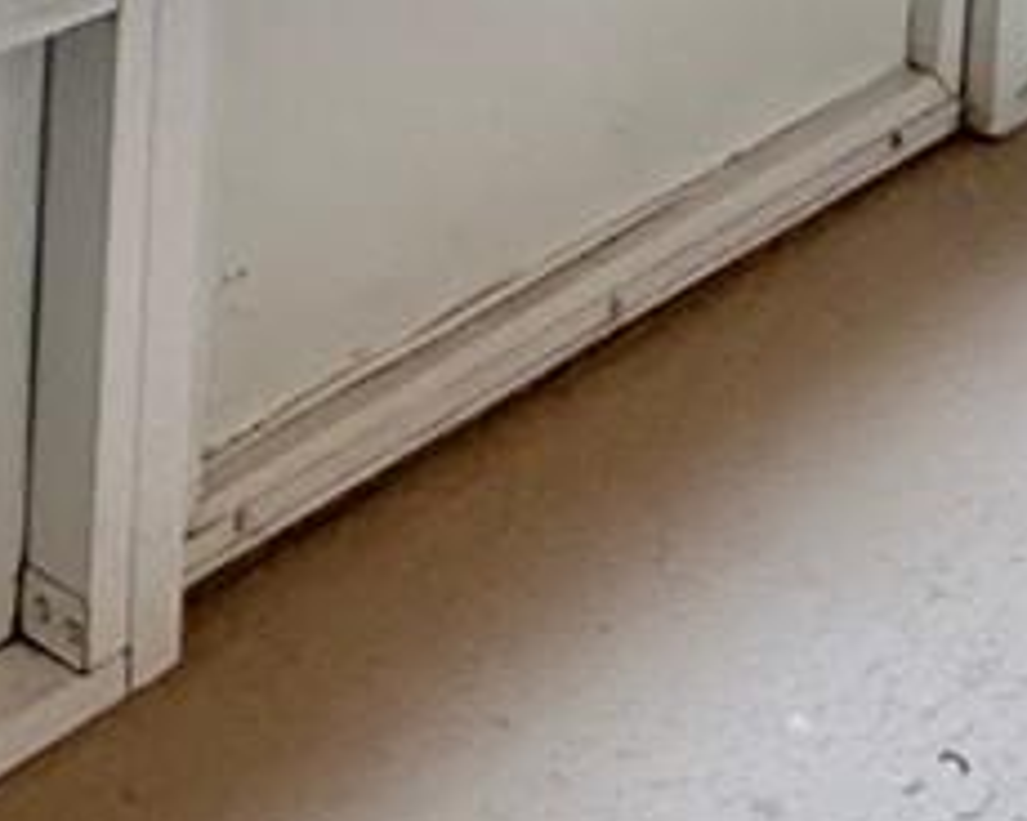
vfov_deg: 13.2
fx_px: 2888
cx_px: 330
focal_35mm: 95
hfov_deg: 20.1
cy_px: -973
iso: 320
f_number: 2.2
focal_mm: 2.22
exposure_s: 1/83
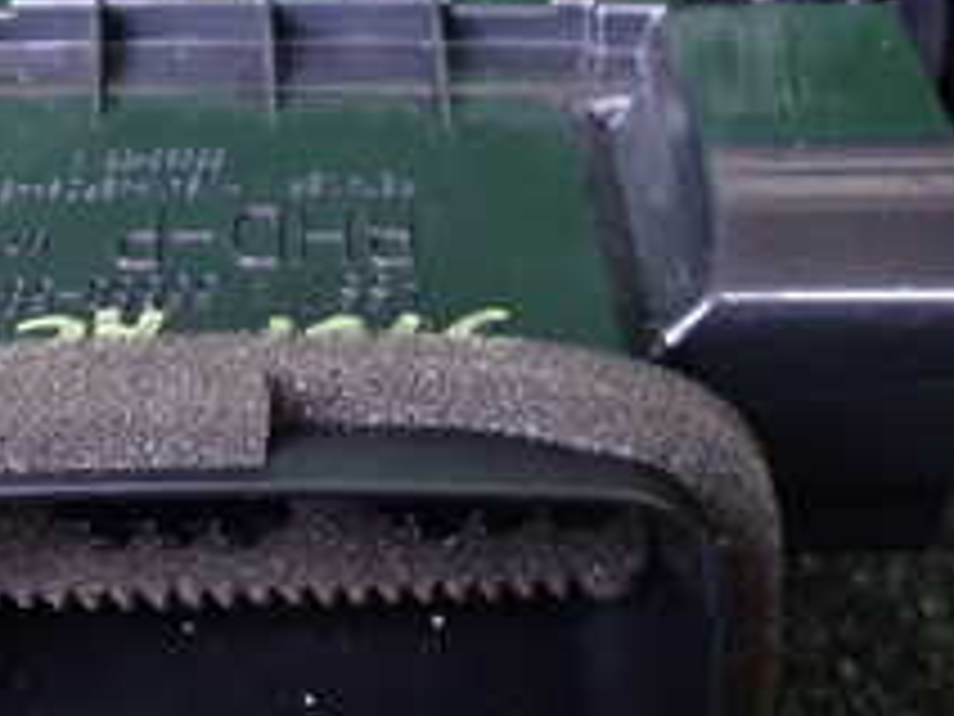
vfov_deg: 17.4
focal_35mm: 85
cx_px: 252
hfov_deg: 22.8
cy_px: 333
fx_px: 2343
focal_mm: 5.4
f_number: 2.3
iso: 800
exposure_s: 1/13
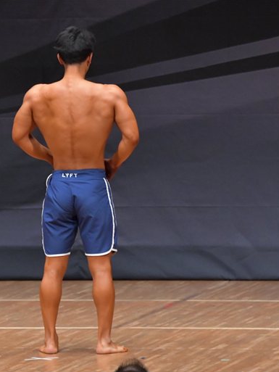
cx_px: 59
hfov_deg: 3.6
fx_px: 4447
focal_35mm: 414
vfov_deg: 4.8
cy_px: 186
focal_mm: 190
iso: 6400
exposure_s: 1/400
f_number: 5.6
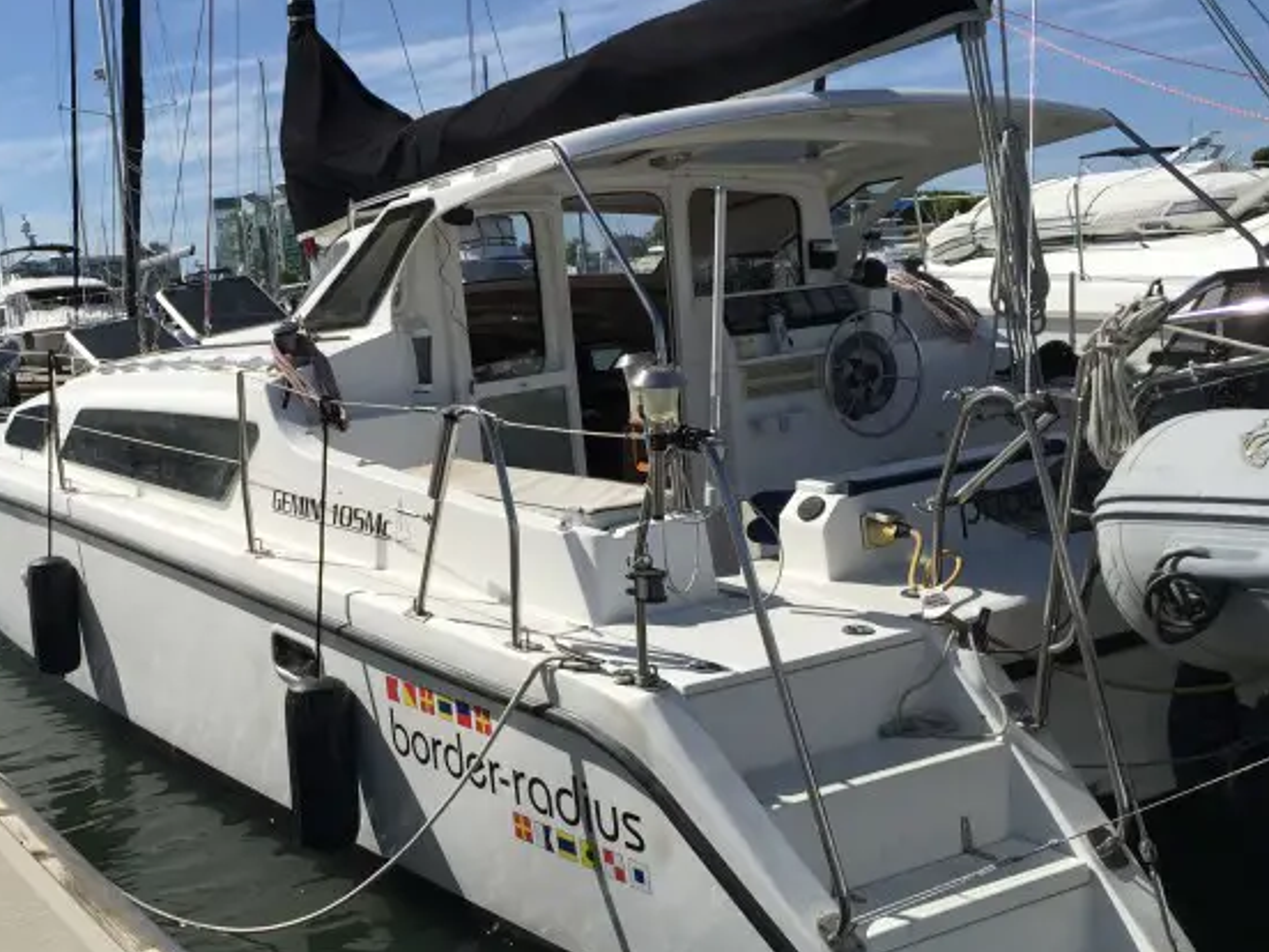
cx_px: 361
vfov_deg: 34.3
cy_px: 513
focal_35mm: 42
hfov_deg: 43.7
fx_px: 1540
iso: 32
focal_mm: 4.15
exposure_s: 1/3597
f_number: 2.2
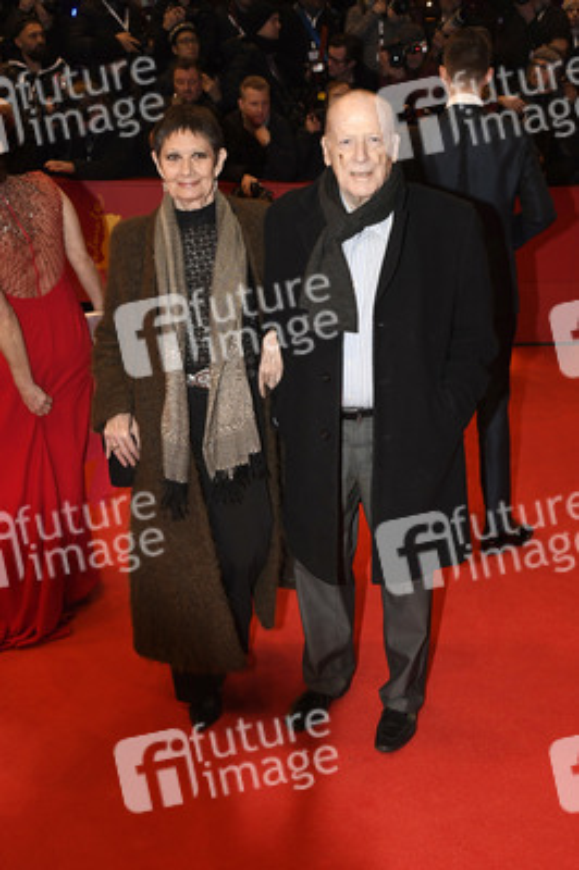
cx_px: 290
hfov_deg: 38.8
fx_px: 822
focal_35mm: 34
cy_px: 435
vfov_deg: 55.8
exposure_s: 1/200
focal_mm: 23
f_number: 6.3
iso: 800
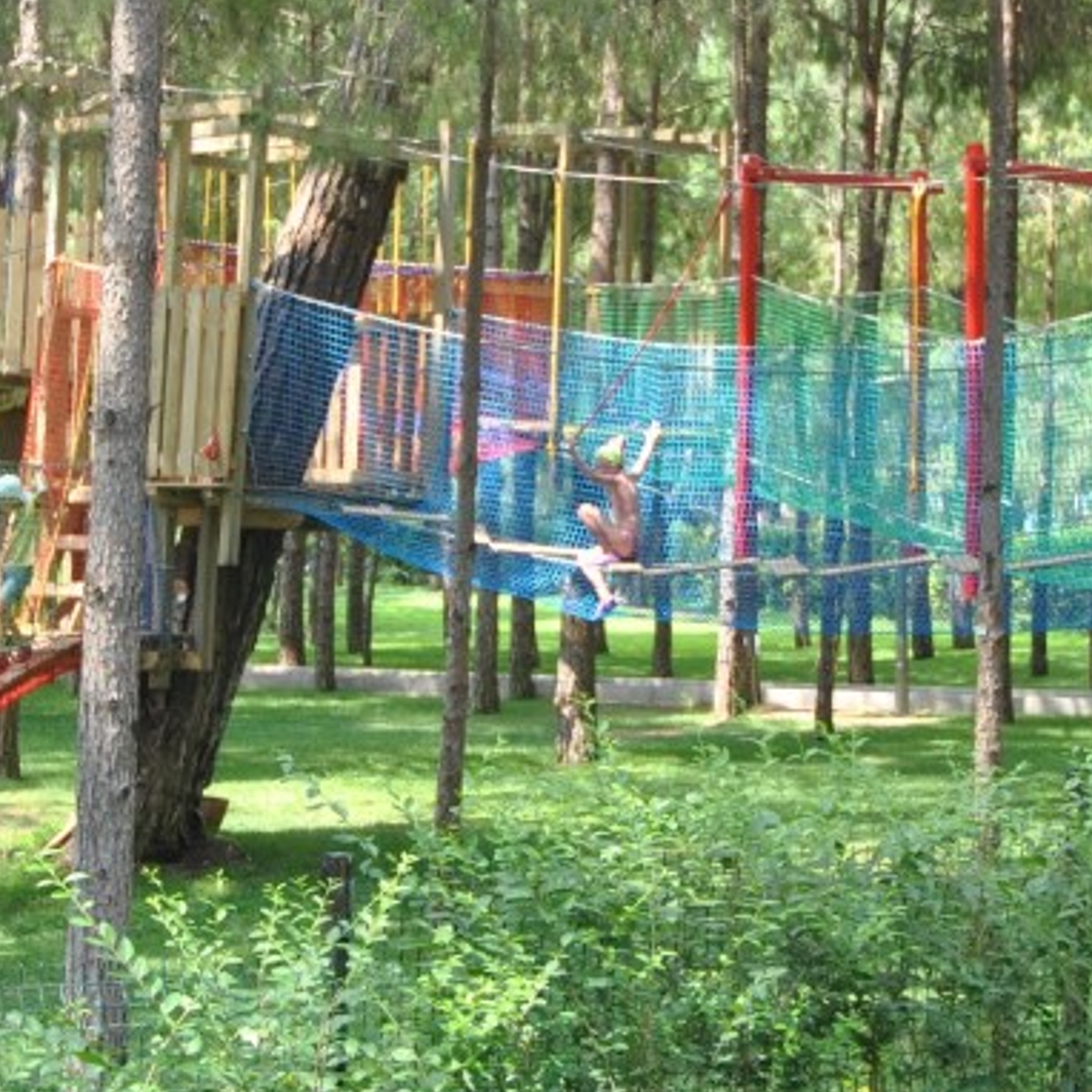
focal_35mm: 92
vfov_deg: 18.9
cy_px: 492
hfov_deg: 18.9
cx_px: 607
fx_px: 3284
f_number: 5
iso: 200
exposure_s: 1/100
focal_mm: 24
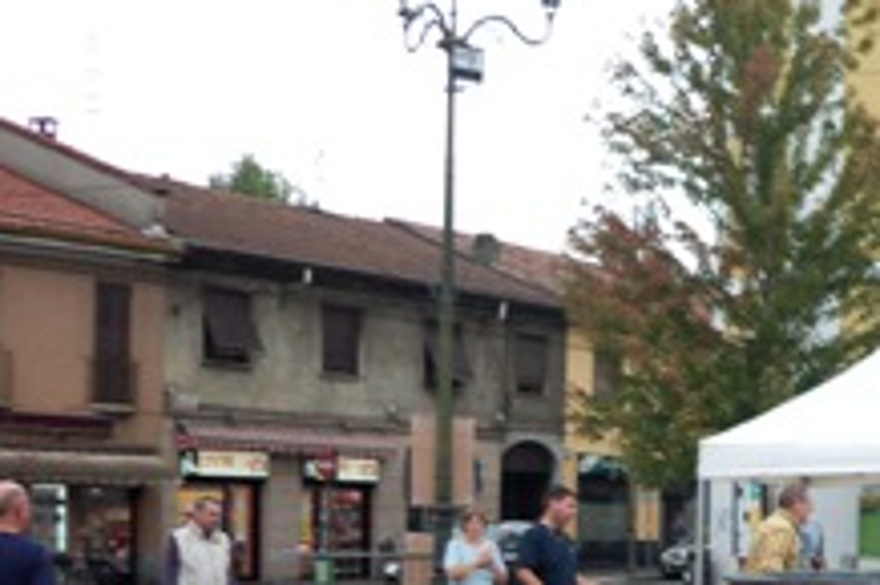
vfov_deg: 16.8
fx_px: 1905
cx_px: 916
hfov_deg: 24.6
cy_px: 670
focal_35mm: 78
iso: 80
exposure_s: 1/40
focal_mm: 5.7
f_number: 2.9
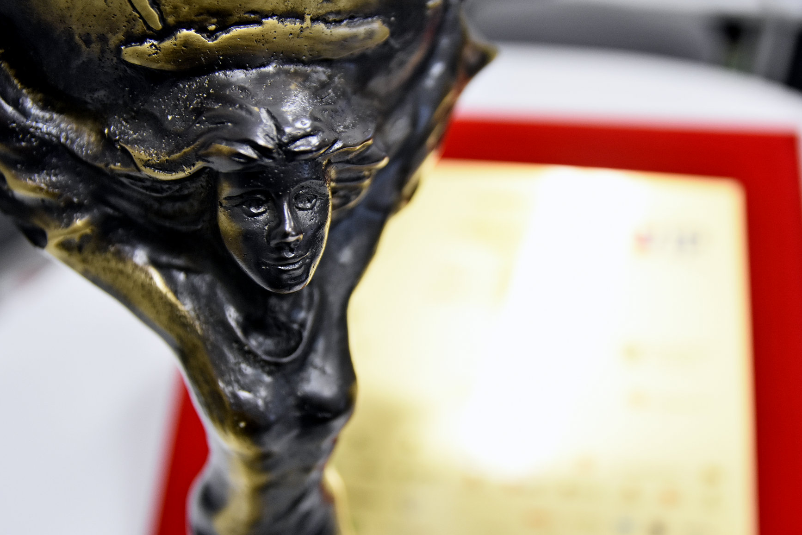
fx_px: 869
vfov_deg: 34.2
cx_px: 396
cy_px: 288
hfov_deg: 49.6
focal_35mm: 39
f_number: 3
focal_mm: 22
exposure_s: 1/100
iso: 1000
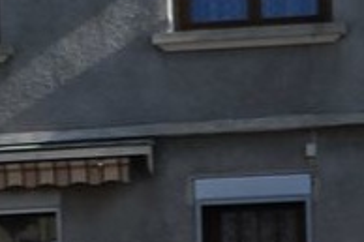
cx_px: 259
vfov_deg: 8.9
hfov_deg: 13.9
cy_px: 462
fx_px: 1485
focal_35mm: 147
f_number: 16
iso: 1000
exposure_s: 1/500
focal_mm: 24
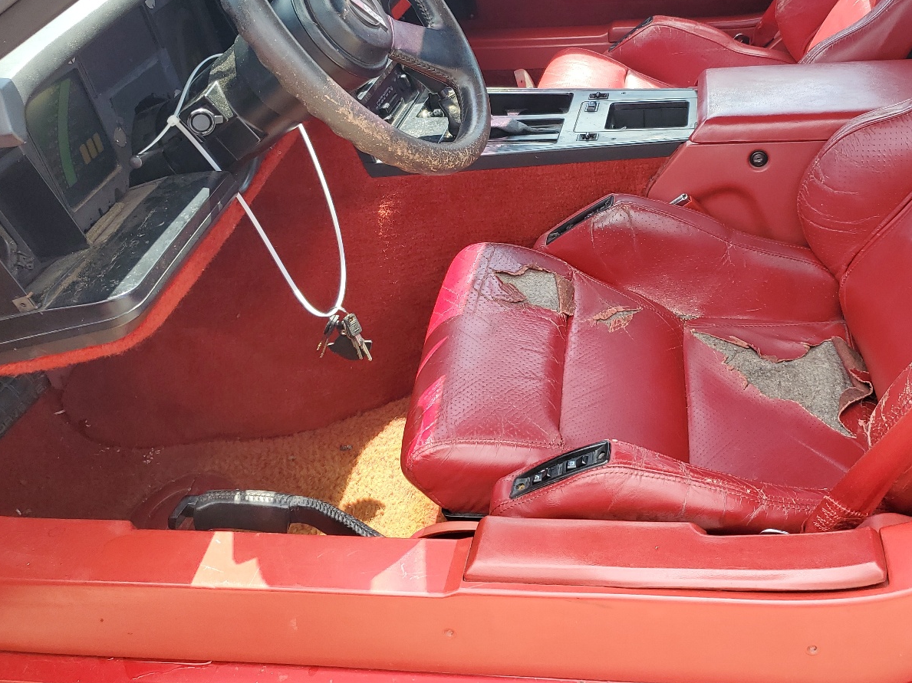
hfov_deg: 51.8
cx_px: 594
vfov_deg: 40.2
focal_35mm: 35
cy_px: 228
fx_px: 922
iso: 50
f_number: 1.5
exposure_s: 1/476
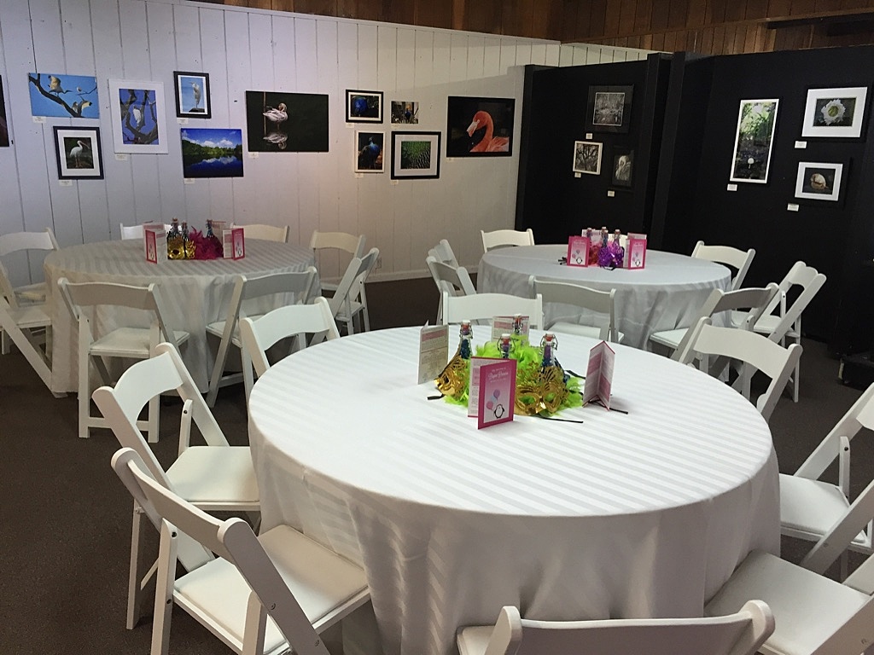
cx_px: 437
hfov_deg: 61.7
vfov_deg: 48.2
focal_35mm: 29
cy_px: 328
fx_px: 732
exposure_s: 1/30
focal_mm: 4.15
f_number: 2.2
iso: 80
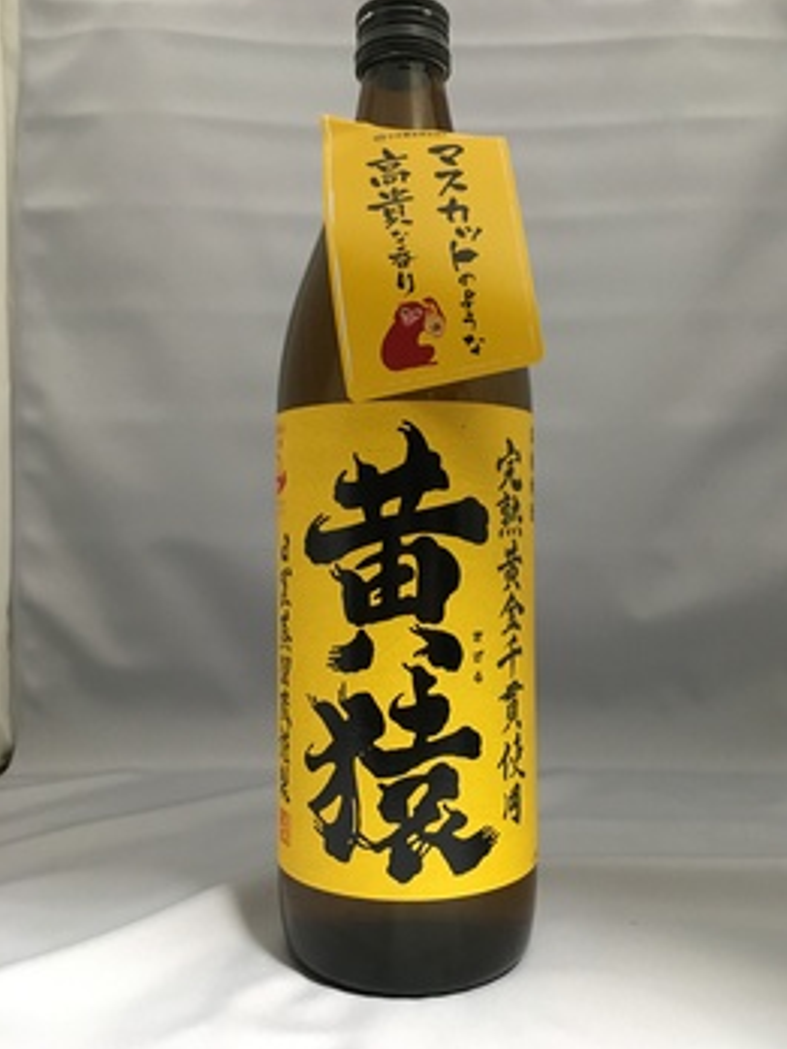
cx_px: 404
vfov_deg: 60.0
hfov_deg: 46.8
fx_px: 909
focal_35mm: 30
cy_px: 531
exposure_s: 1/15
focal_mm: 4.15
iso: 200
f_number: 2.2
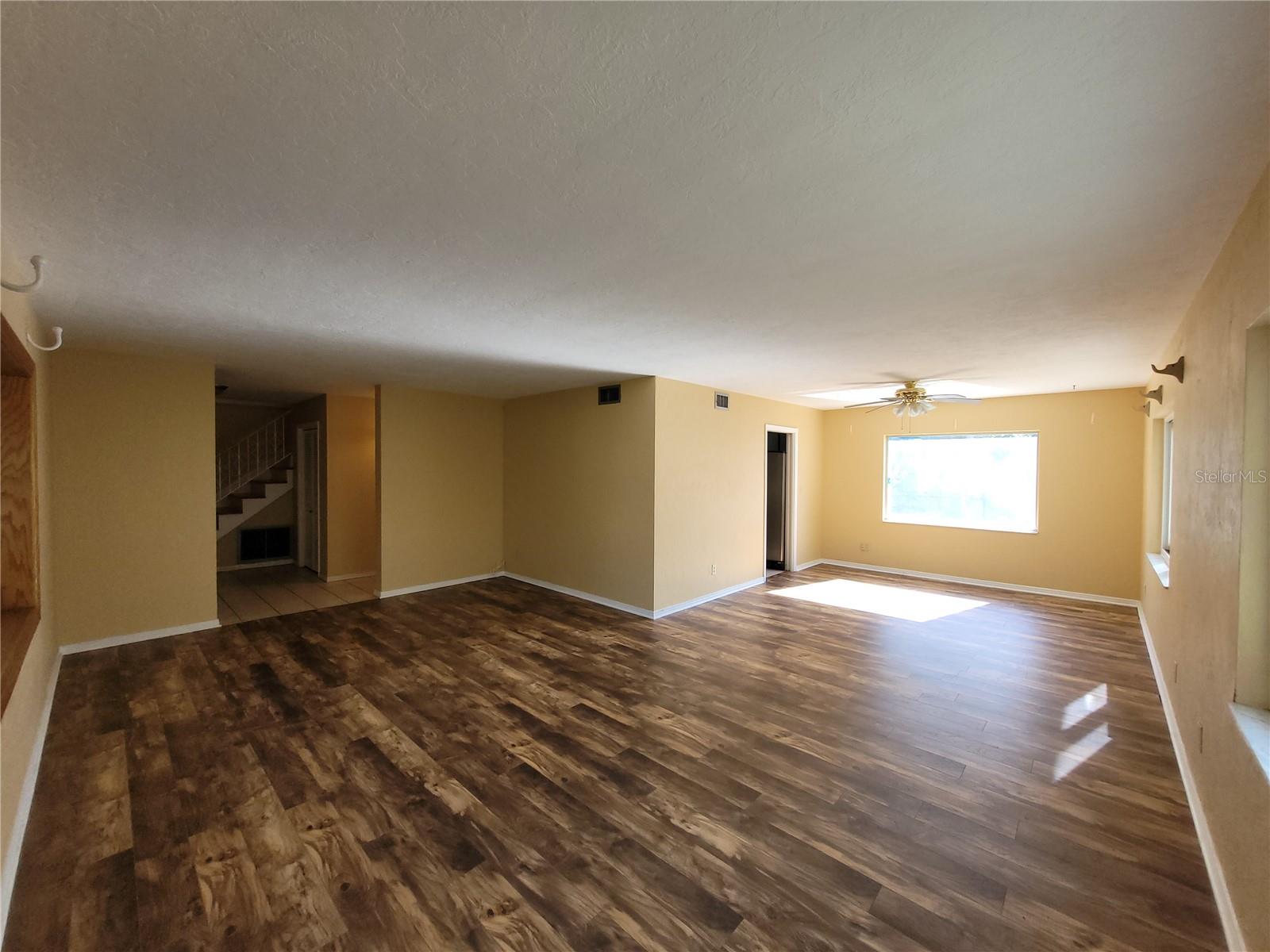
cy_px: 476
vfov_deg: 89.9
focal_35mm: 13
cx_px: 635
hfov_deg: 106.2
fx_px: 477
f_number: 2.2
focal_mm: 1.74
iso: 50
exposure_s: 1/60
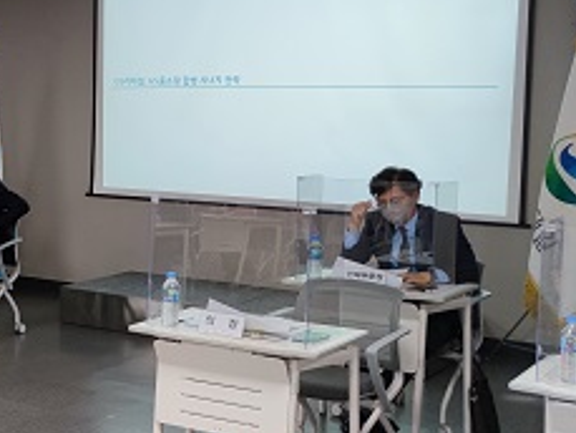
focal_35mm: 67
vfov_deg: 21.9
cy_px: 181
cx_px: -138
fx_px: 1115
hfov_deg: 25.6
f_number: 1.69
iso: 93
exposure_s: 1/100
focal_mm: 6.72
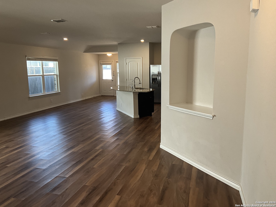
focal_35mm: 29
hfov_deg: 61.7
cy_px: 104
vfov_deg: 48.2
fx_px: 231
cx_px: 138
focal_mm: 3
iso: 64
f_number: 1.8
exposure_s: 1/60
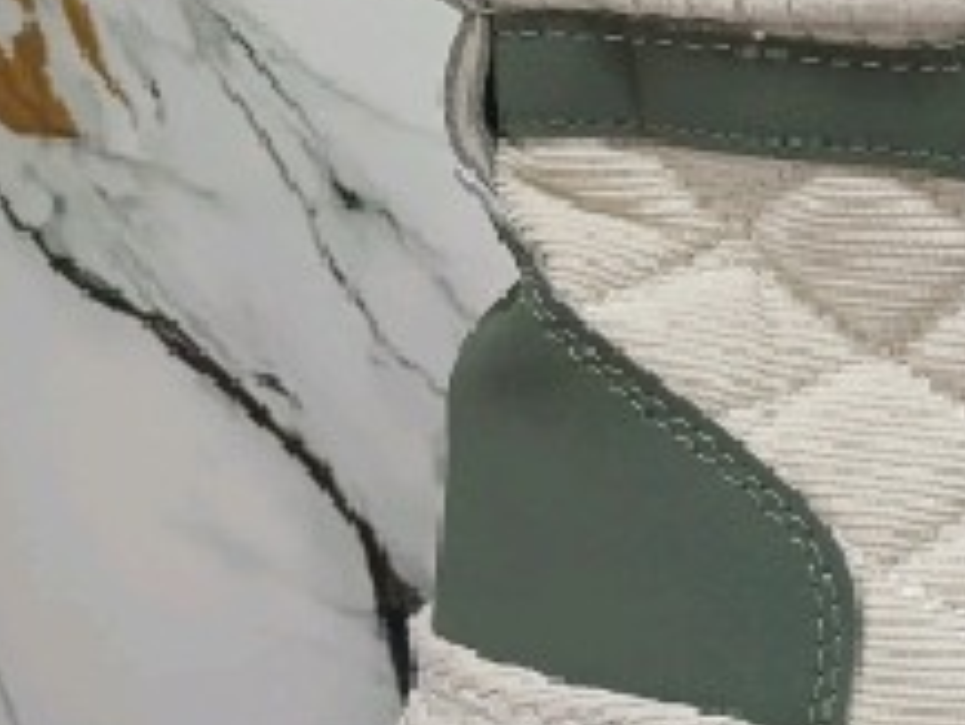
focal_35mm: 72
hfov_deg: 23.3
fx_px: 2008
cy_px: 503
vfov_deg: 20.4
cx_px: 1316
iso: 250
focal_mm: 3.98
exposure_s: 1/40.2
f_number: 1.8
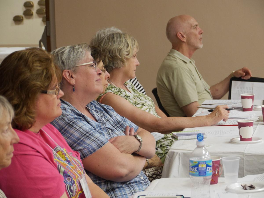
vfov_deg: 10.2
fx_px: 1113
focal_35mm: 146
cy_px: 99
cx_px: 132
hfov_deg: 13.5
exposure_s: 1/60
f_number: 5.8
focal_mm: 73
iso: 2000
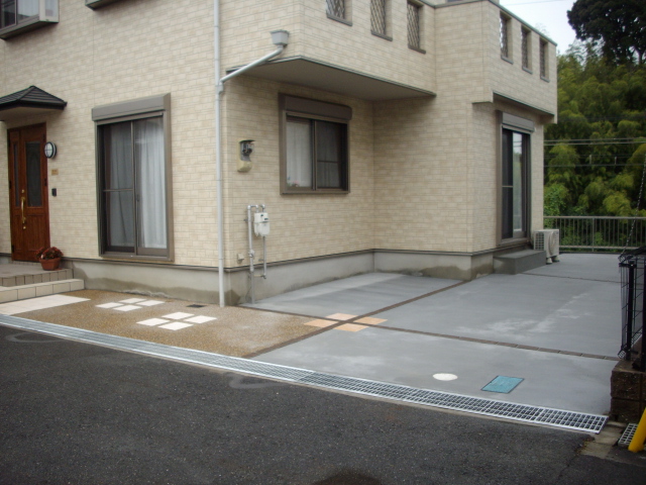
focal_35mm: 37
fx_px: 690
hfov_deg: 50.1
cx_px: 323
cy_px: 242
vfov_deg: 38.7
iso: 80
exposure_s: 1/250
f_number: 2.8
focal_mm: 6.2
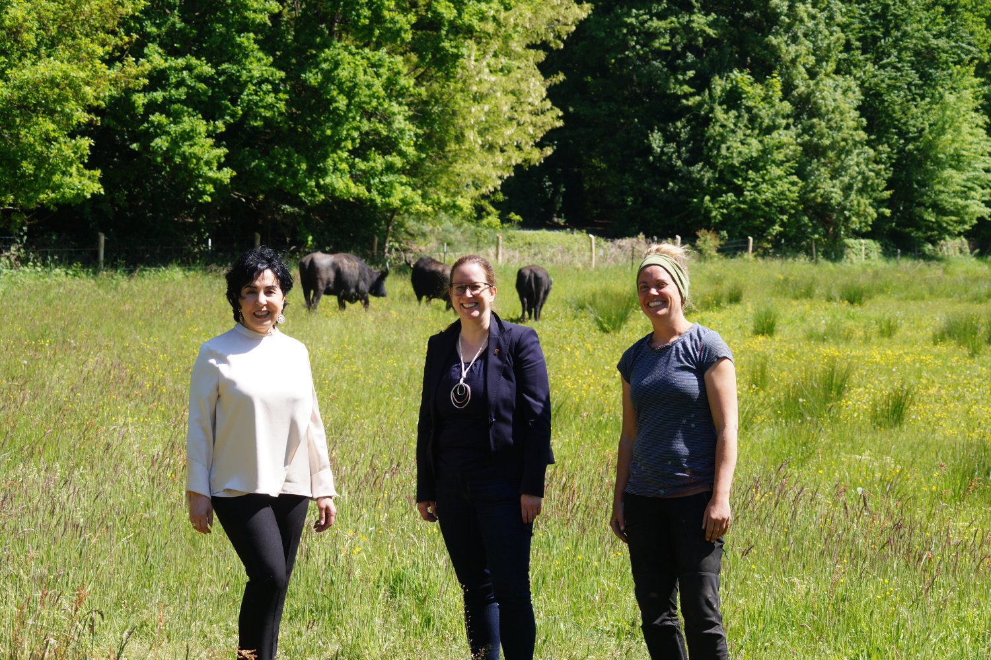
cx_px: 496
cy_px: 330
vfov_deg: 16.5
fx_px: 2270
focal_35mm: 82
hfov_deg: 24.6
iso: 100
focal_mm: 55
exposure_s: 1/160
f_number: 7.1
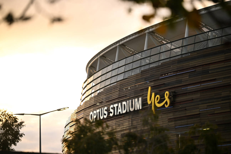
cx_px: 116
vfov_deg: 9.1
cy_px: 77
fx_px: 962
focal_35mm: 150
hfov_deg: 13.7
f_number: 2.8
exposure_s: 1/1250
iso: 400
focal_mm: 150
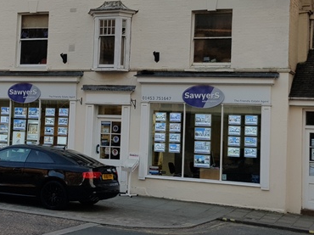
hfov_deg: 42.1
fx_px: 408
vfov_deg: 31.8
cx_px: 151
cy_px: 74
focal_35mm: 45
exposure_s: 1/530
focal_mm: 4.2
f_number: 1.7
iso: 40
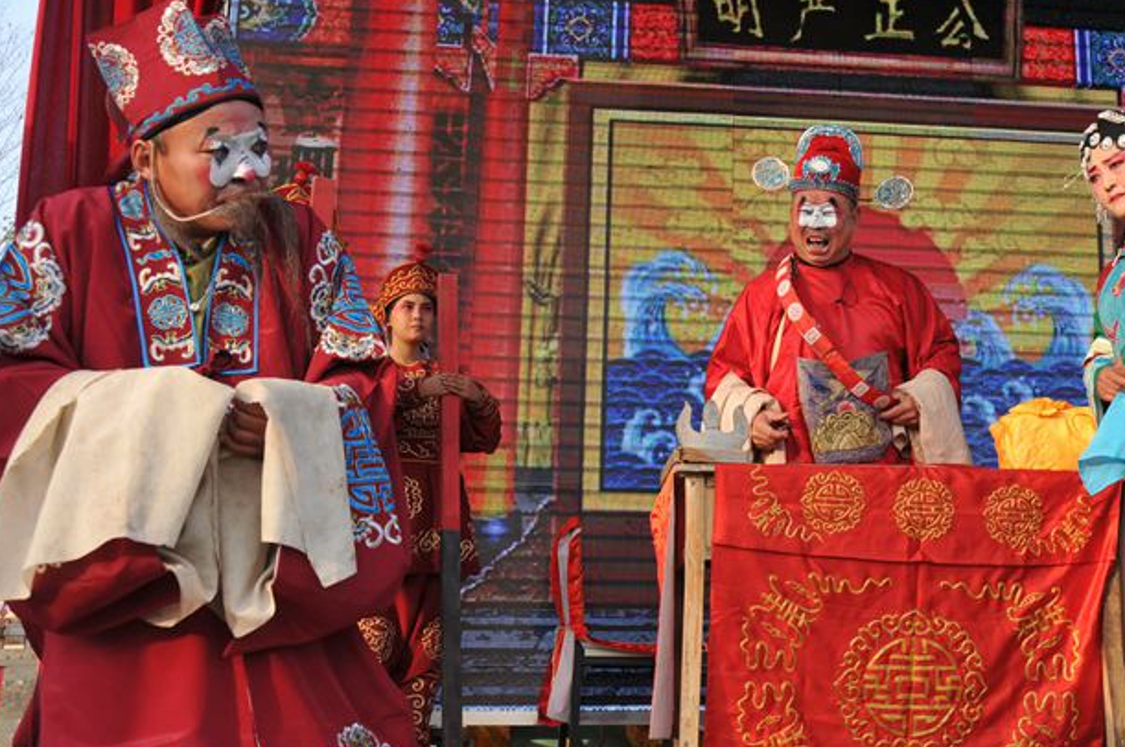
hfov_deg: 36.8
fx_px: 1654
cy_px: 289
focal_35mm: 53
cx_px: 818
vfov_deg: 25.4
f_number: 6.3
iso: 250
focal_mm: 24
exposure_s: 1/160
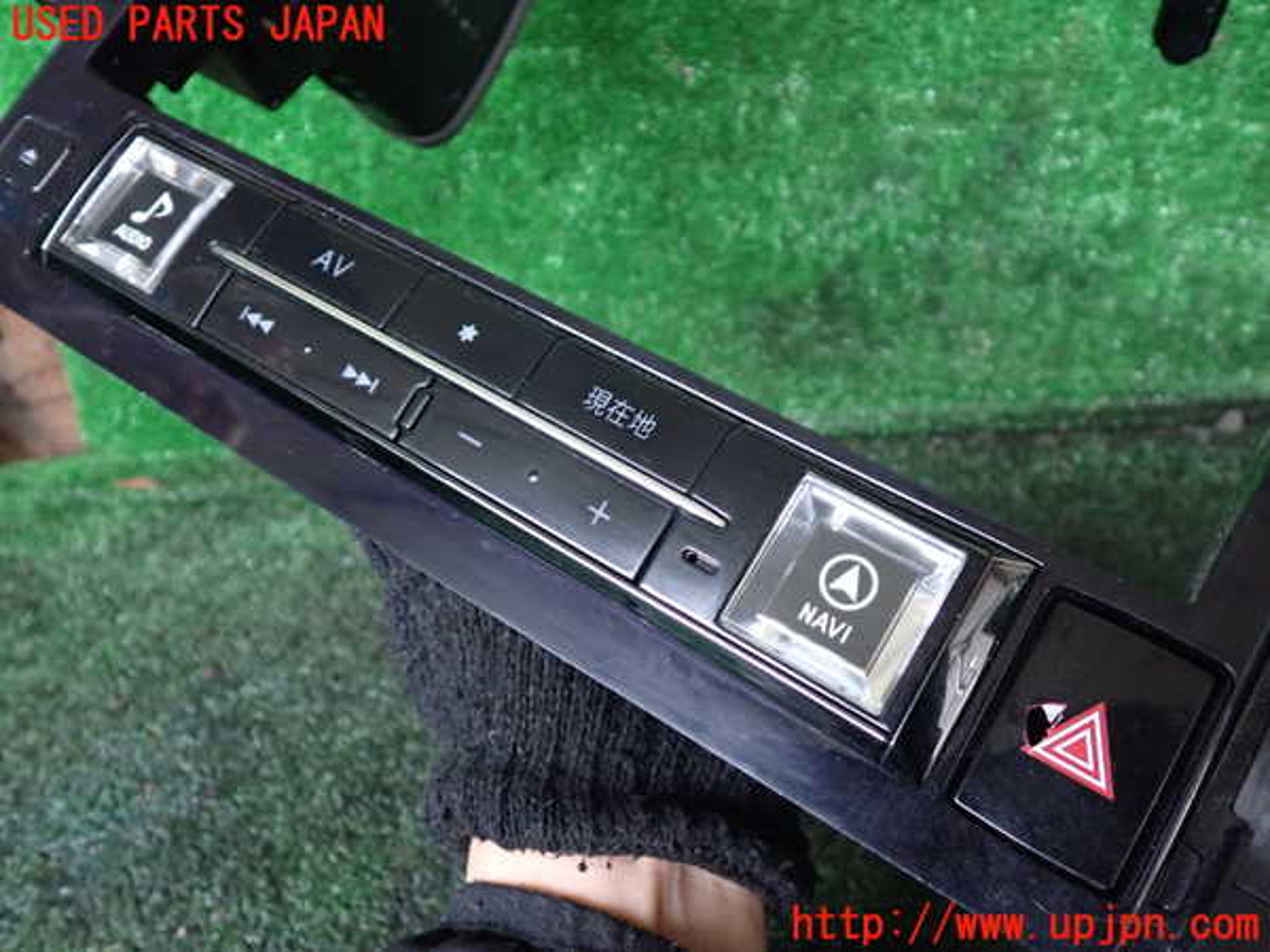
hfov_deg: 60.0
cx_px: 635
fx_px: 1101
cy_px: 476
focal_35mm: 30
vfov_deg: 46.8
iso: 800
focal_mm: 5.4
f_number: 2.3
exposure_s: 1/25
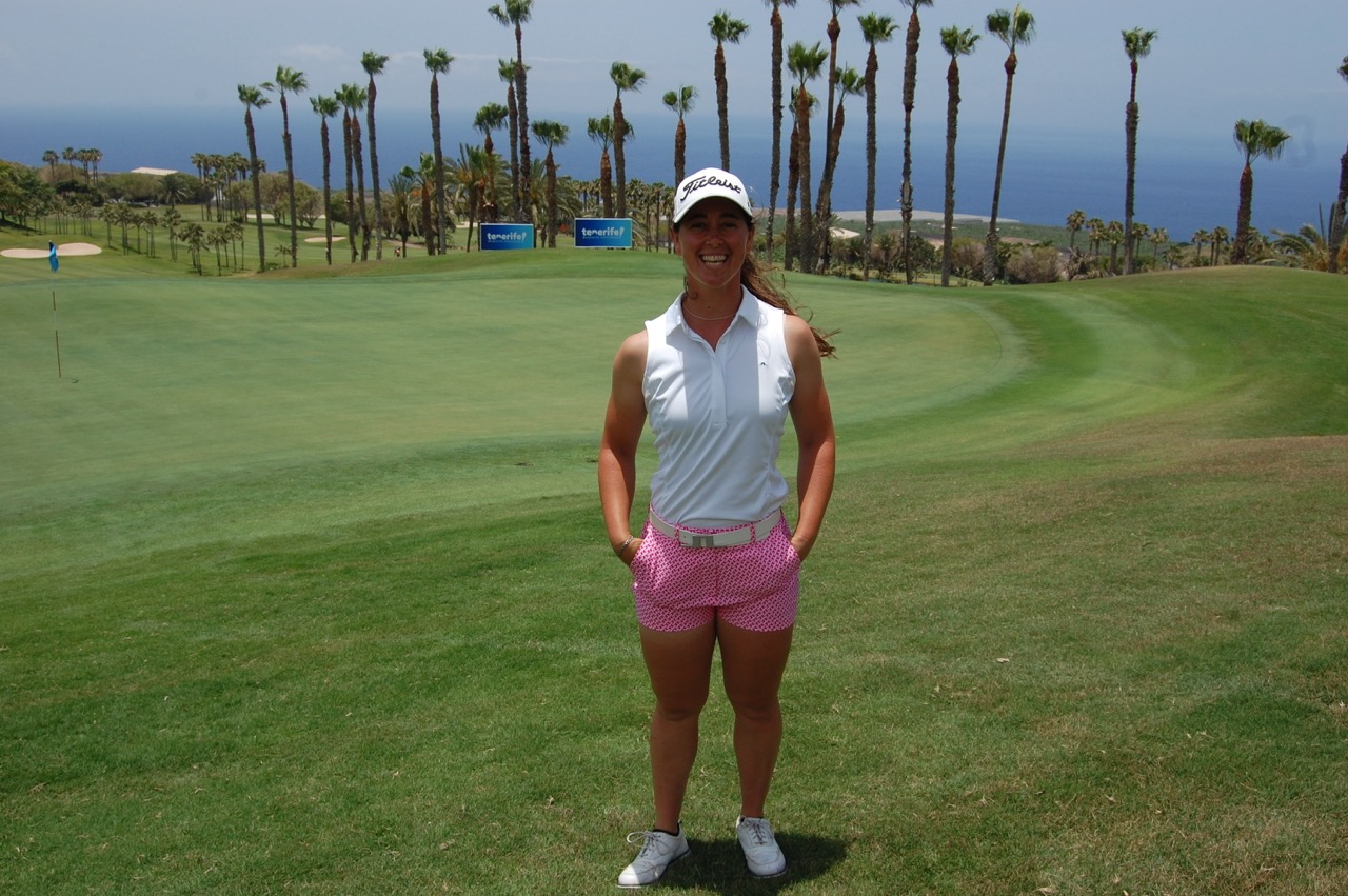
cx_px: 674
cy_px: 448
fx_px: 1122
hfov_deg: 62.0
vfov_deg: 43.5
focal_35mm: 30
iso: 200
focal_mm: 20
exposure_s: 1/400
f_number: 10
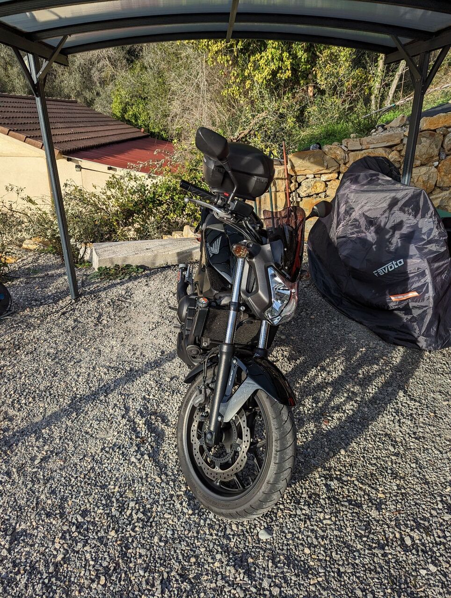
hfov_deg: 56.9
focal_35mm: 24
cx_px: 226
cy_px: 299
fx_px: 416
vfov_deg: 71.5
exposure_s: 1/1490
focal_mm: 6.81
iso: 39
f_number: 1.85
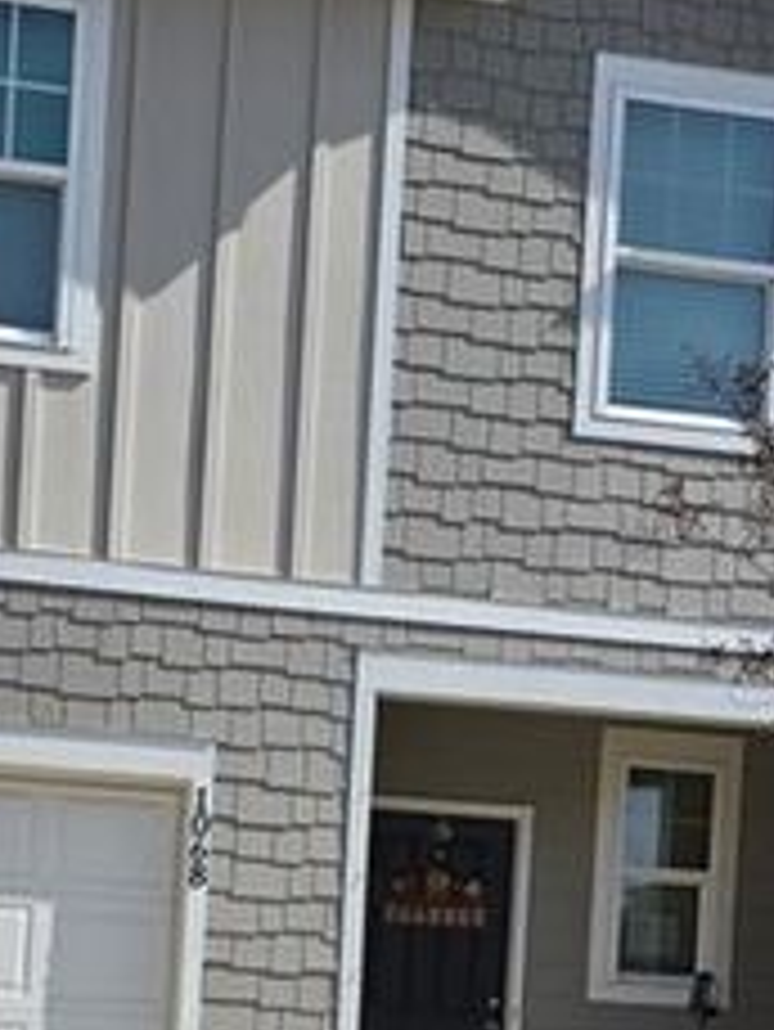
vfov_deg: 27.4
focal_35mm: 67
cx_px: 256
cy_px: 1023
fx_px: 1996
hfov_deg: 21.9
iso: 12
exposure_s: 1/1391
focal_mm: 6.3
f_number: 1.7
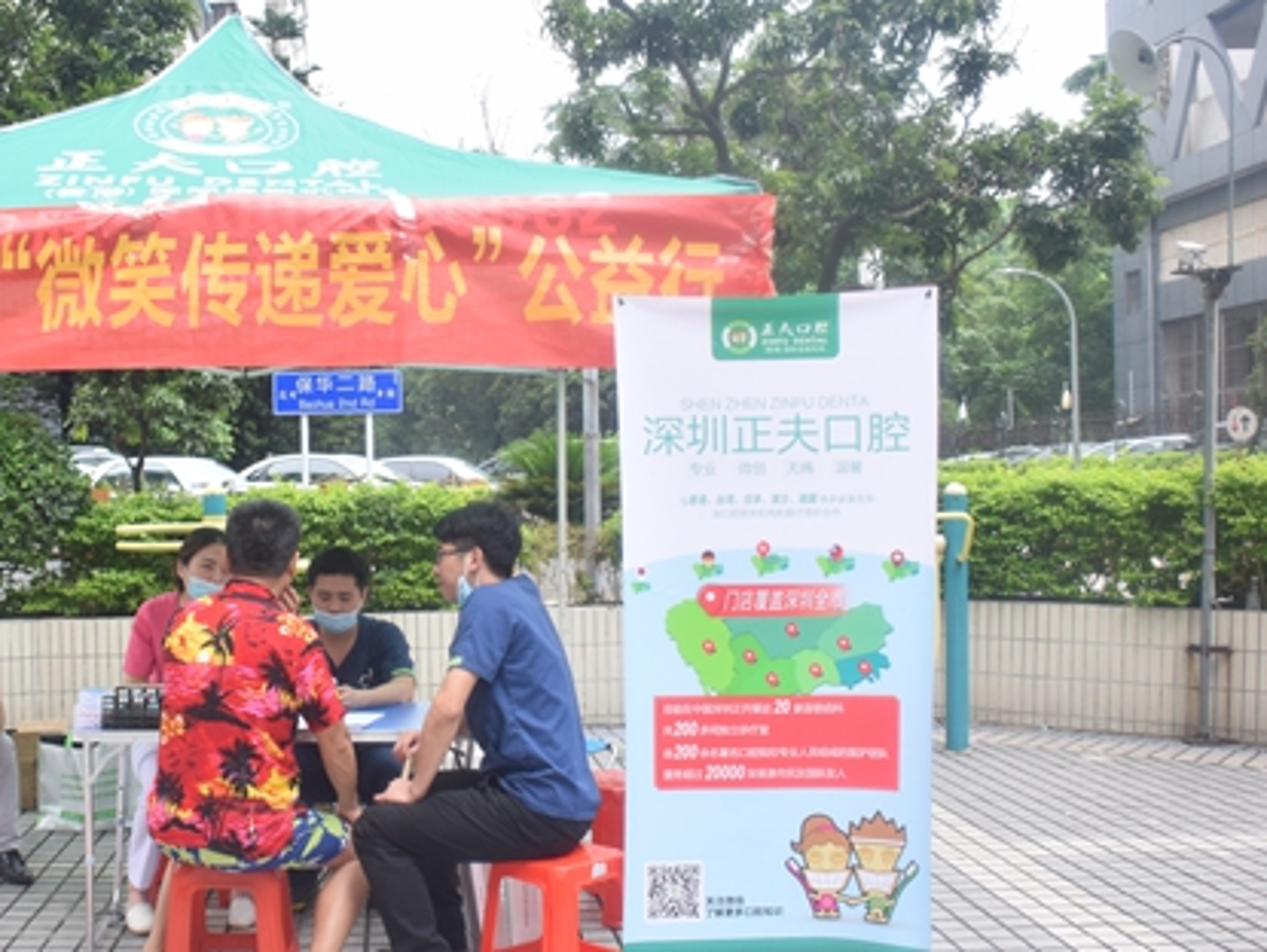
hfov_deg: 45.7
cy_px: 548
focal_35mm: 40
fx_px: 1465
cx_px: 379
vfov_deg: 35.9
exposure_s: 1/250
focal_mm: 18
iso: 320
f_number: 3.5
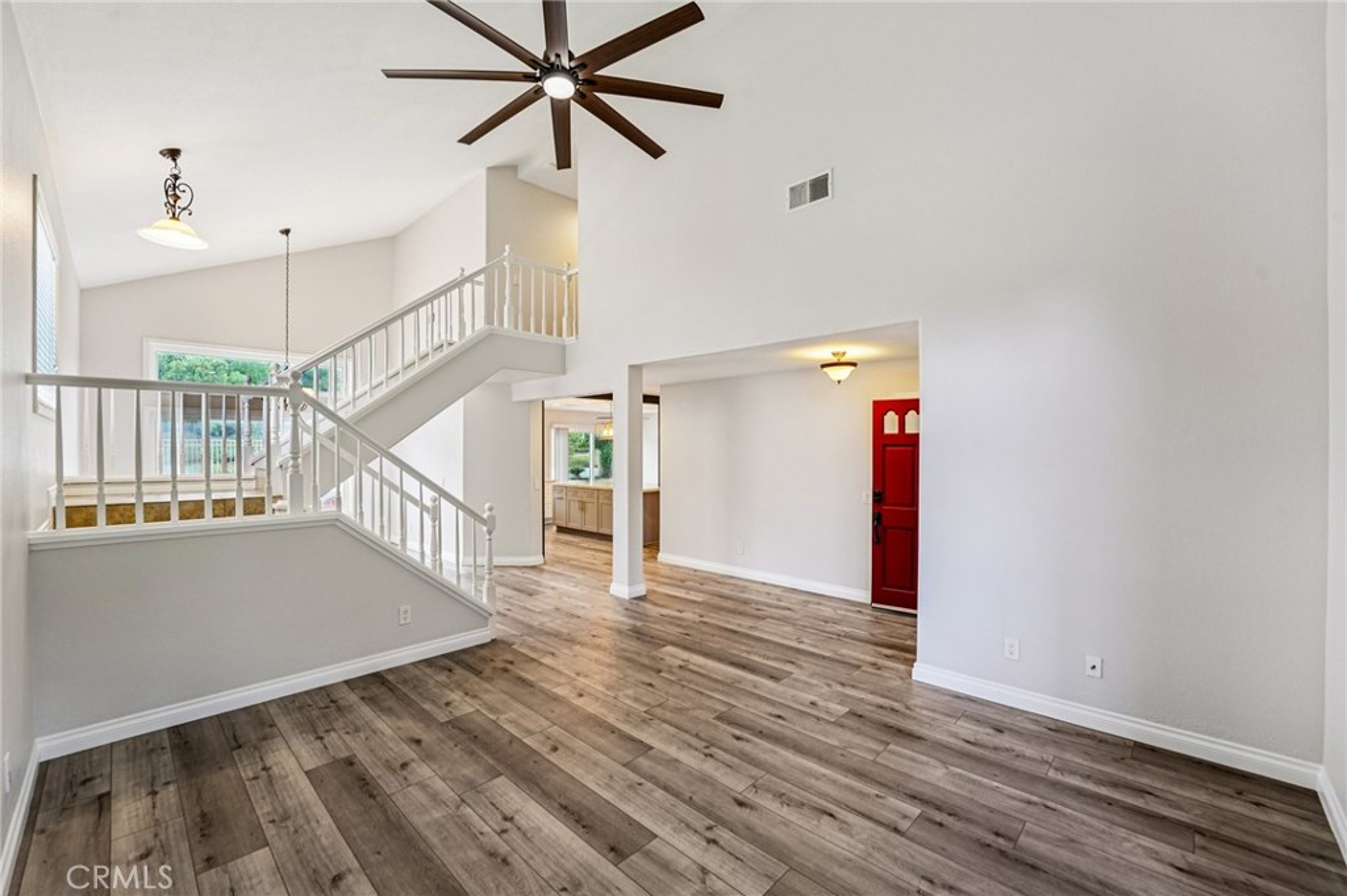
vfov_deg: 81.2
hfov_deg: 104.3
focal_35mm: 14
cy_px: 448
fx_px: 524
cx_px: 674
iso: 400
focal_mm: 14
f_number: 8
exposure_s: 1/10
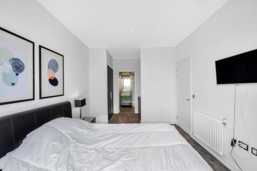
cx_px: 128
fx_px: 107
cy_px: 86
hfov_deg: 100.4
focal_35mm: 15
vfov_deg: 77.3
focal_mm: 10
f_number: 16
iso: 320
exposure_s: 1/5
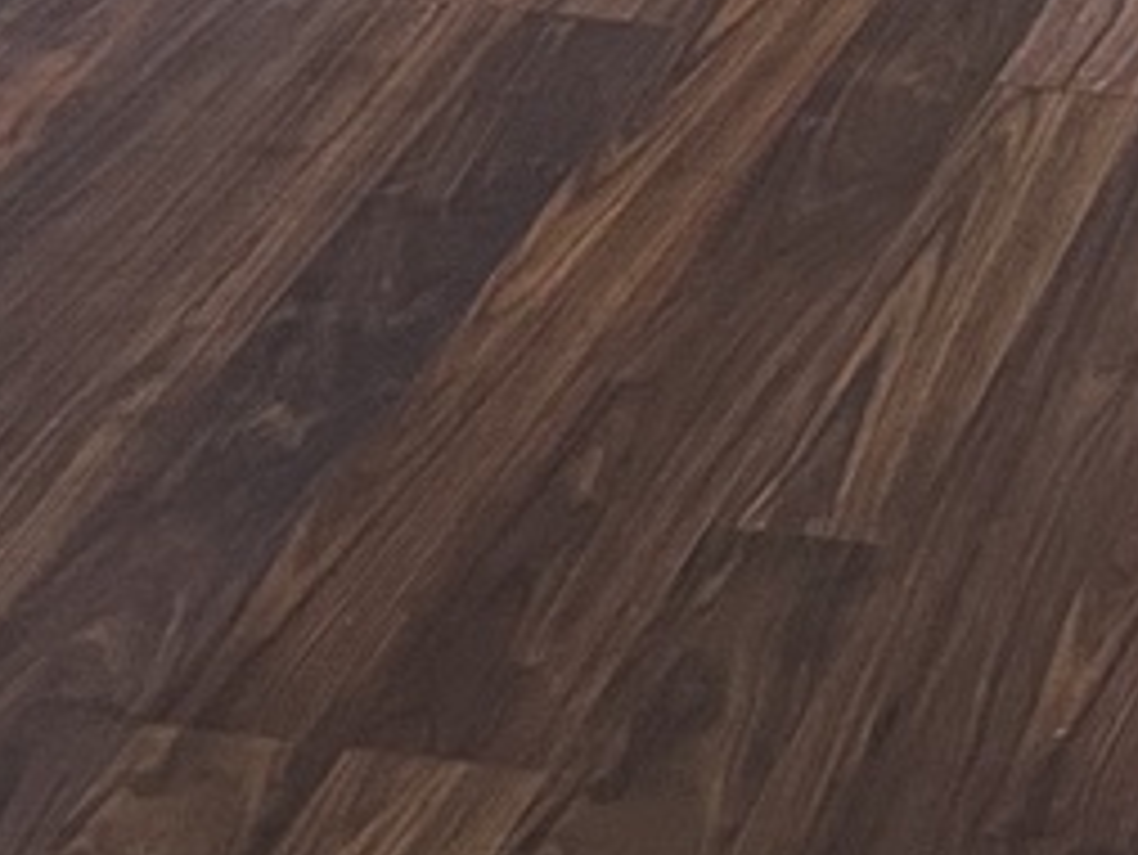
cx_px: 1916
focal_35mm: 148
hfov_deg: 12.4
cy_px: -1485
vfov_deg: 8.7
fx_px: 4868
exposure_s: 1/60
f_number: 1.6
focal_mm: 5.1
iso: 320
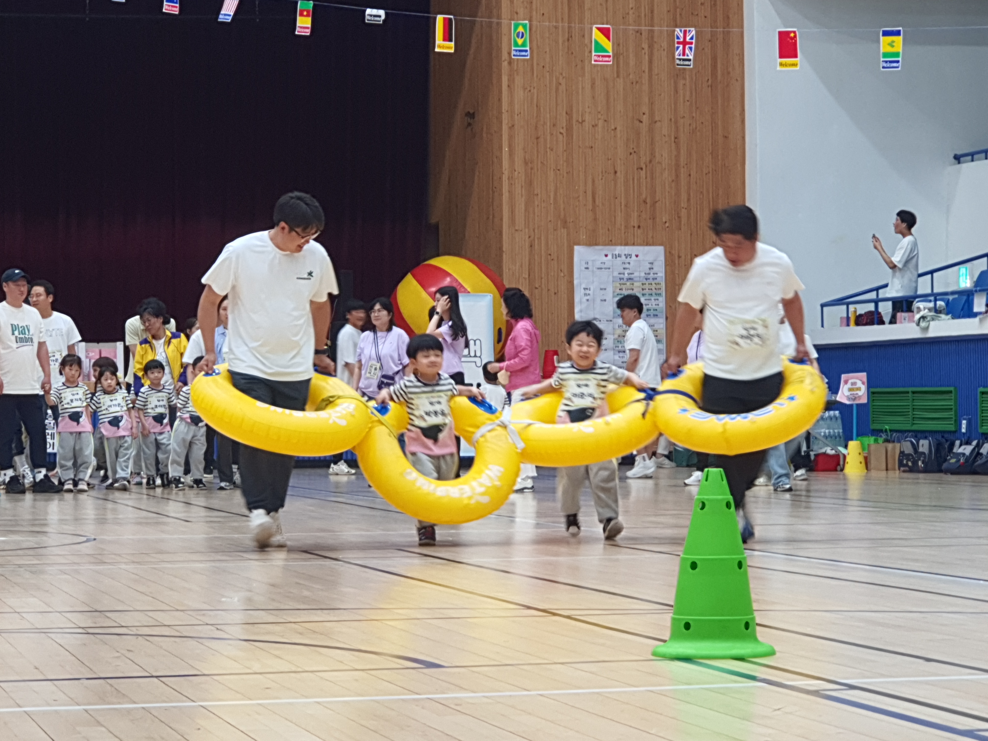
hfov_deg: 36.8
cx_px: 494
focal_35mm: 52
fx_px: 1484
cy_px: 370
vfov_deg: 28.0
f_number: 2.1
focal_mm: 6
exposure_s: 1/30
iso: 50
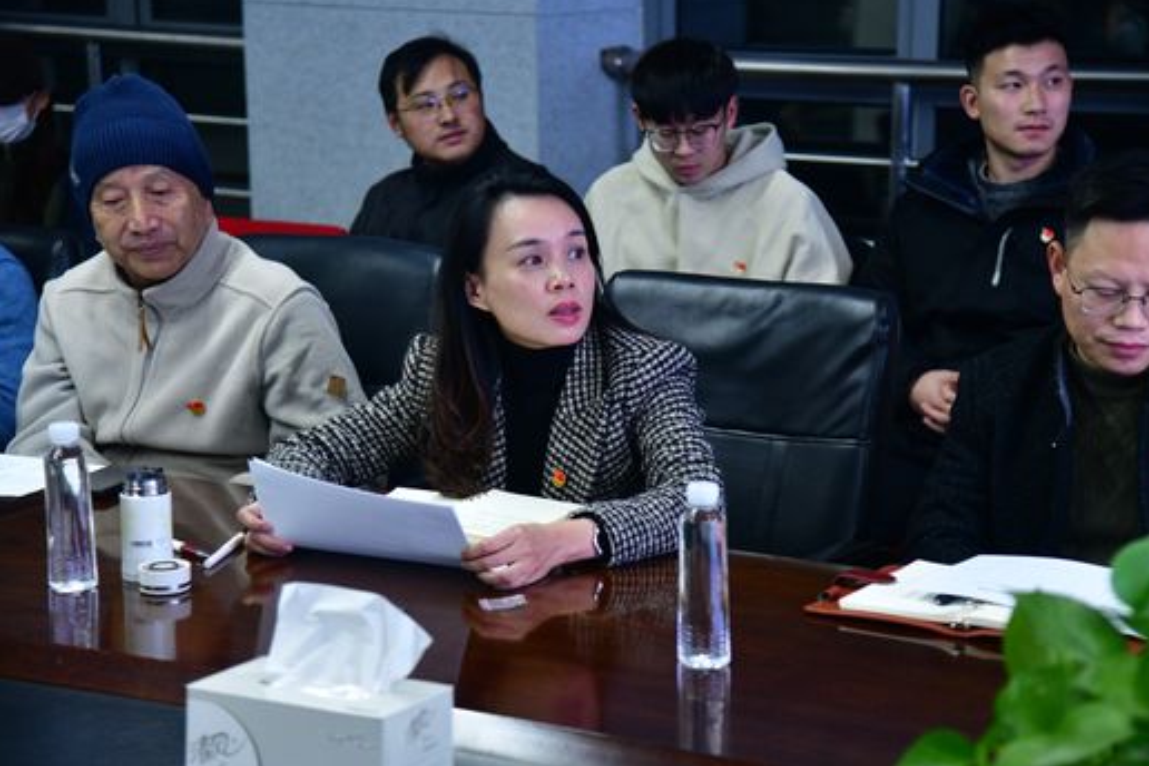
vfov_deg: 15.4
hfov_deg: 22.9
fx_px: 2840
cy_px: 402
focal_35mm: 89
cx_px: 621
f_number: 4
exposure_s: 1/200
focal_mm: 82
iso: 4000
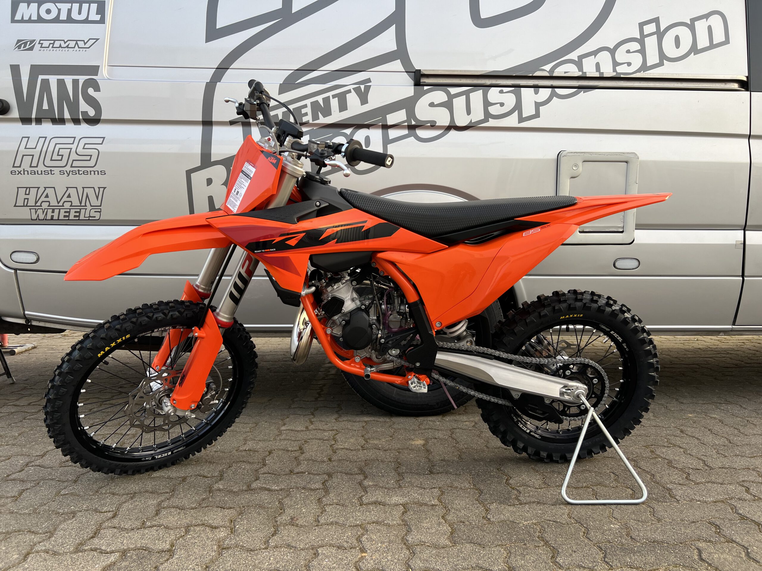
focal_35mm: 26
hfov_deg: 67.3
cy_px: 286
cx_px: 381
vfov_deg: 53.1
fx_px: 572
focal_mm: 5.7
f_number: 1.5
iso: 50
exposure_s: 1/469
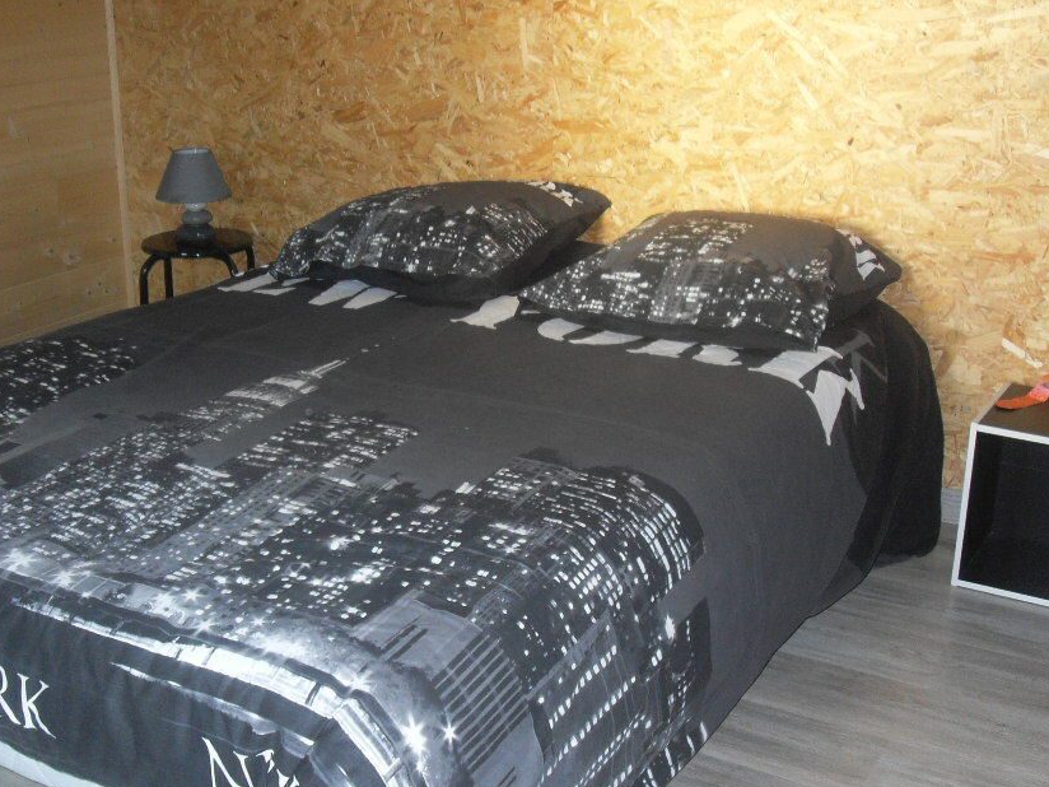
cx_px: 513
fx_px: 1394
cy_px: 406
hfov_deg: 41.2
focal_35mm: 46
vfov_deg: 31.5
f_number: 2.8
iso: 160
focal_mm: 6.3
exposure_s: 1/45
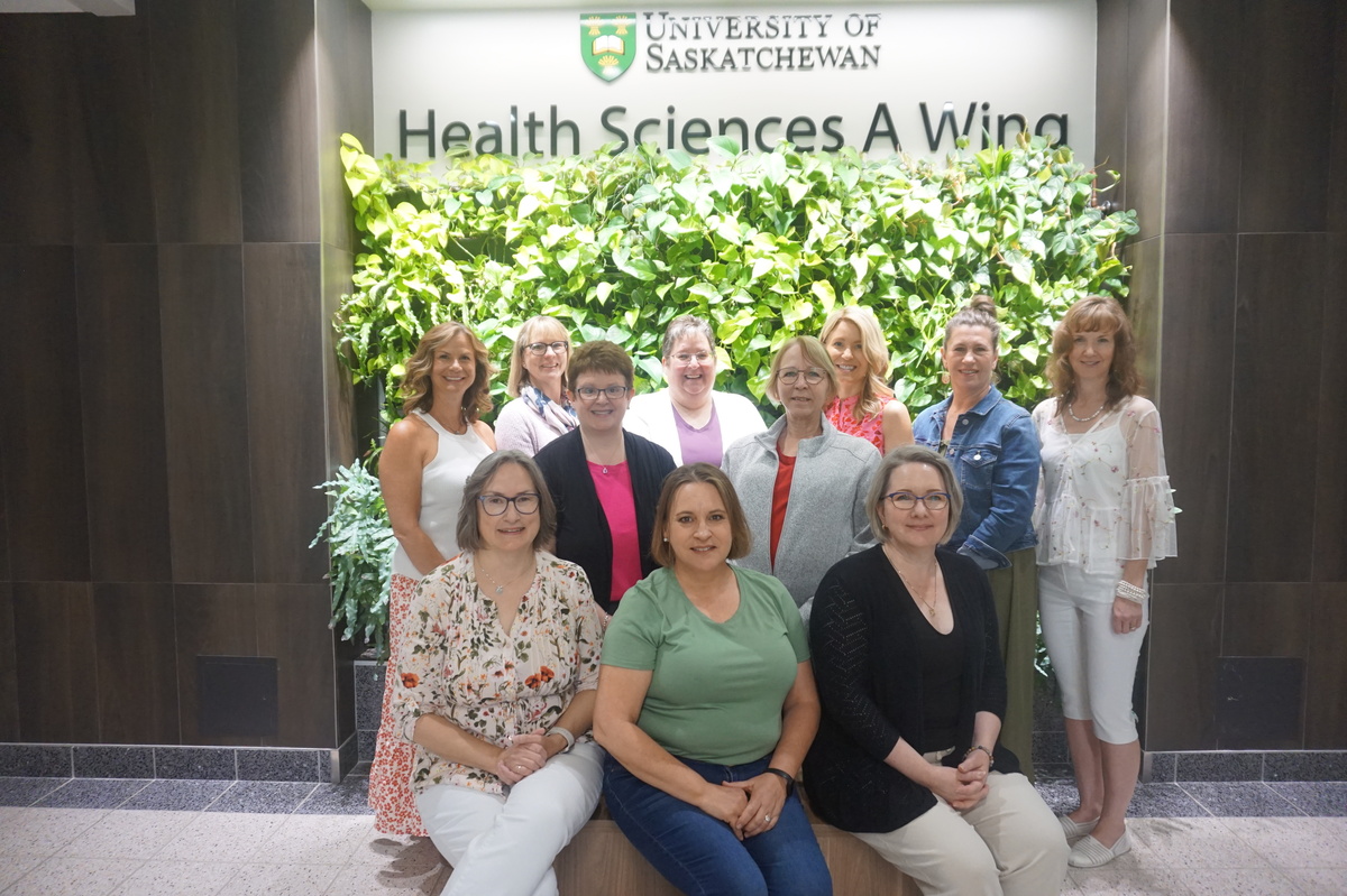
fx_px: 898
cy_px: 448
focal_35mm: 24
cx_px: 674
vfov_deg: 53.1
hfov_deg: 73.8
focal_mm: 16
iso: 1250
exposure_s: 1/160
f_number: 4
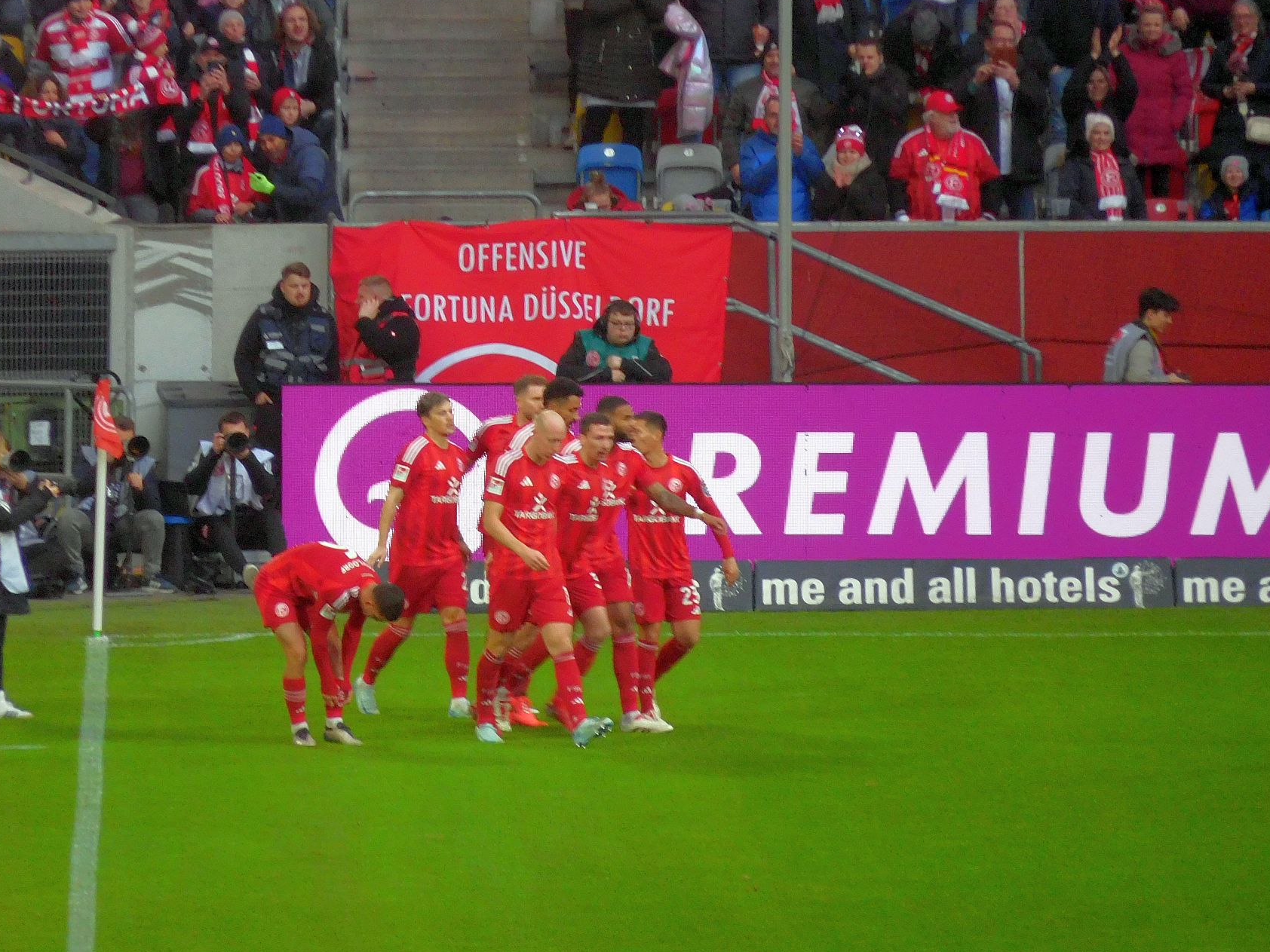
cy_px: 556
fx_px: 21793
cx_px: 556
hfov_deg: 3.3
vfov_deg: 2.5
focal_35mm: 594
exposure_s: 1/160
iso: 400
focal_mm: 90
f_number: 6.5
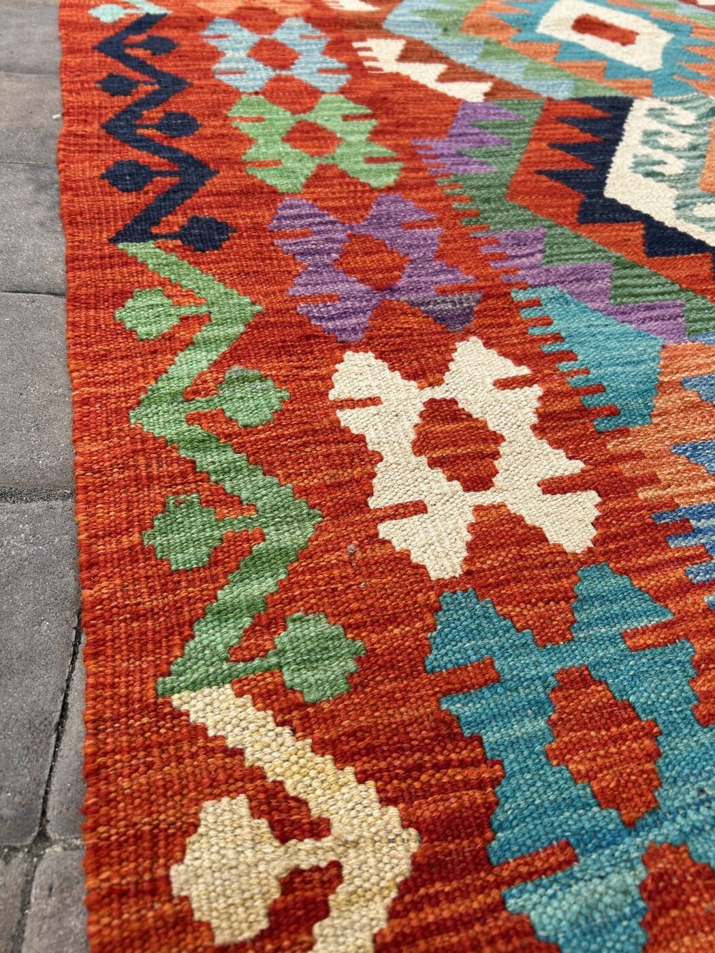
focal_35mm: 26
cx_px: 358
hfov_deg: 53.1
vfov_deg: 67.3
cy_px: 476
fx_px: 716
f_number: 1.5
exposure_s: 1/1724
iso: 50
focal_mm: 5.7
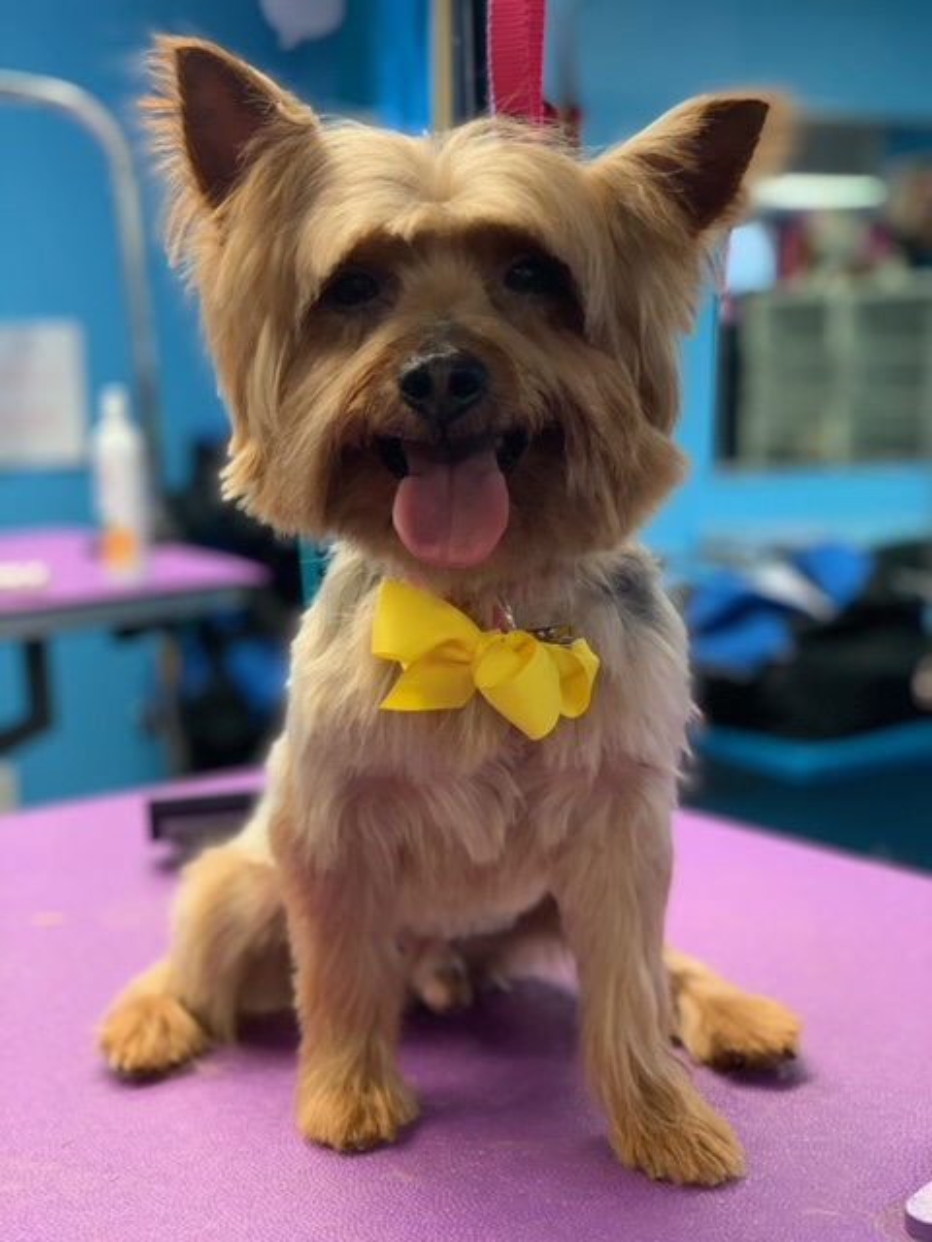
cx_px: 466
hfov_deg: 28.0
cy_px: 621
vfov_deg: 36.8
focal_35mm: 52
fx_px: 1867
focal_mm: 6
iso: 125
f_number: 2.4
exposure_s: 1/60
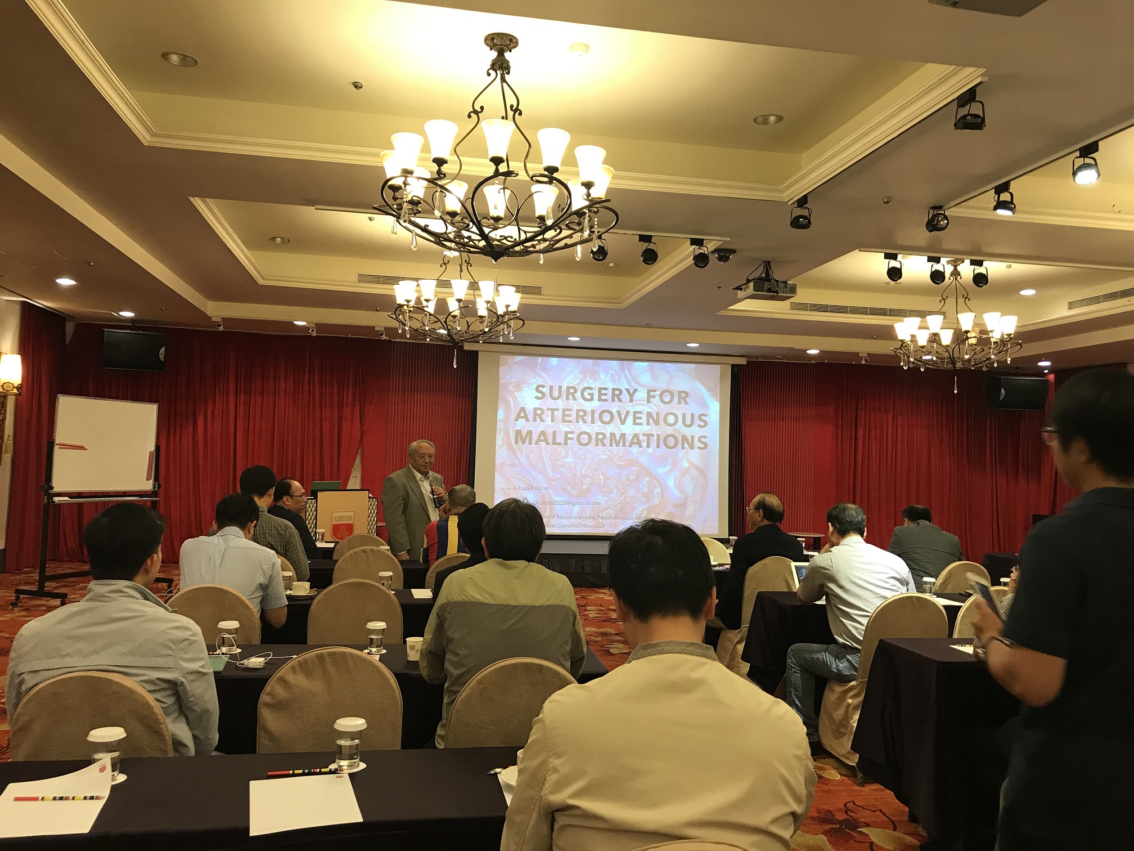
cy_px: 426
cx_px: 567
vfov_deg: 49.7
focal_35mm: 28
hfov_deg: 63.4
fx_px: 917
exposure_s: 1/24
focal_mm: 3.99
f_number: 1.8
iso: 40
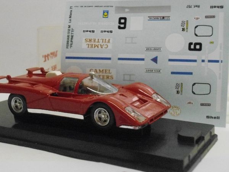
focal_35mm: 63
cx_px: 114
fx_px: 417
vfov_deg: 23.3
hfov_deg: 30.7
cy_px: 86
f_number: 4.2
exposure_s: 1/80
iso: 1600
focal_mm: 11.2
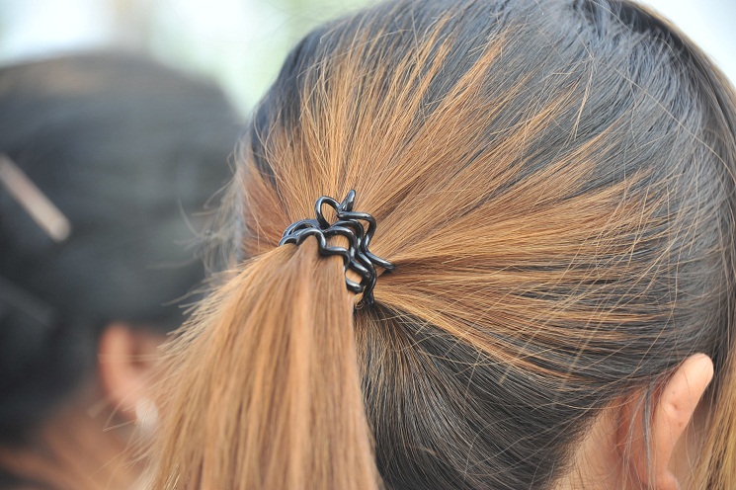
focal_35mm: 160
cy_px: 245
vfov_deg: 8.6
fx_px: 3270
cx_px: 368
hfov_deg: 12.8
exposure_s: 1/60
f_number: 5.6
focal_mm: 160
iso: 200
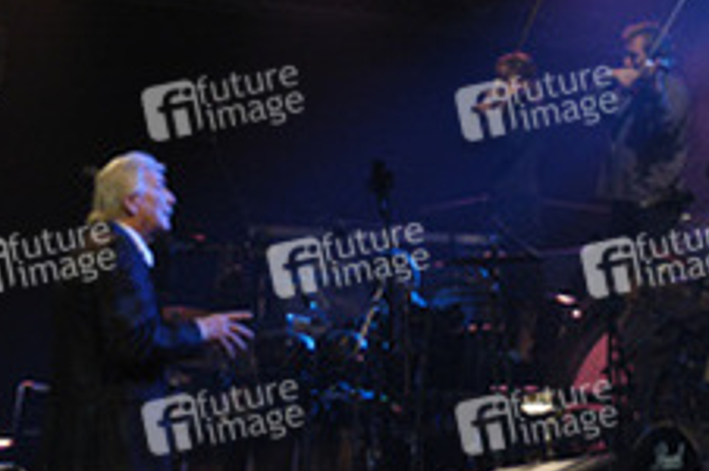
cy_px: 182
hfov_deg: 12.5
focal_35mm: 165
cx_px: 265
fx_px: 3245
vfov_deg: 8.3
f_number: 5
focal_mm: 55
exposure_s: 1/125
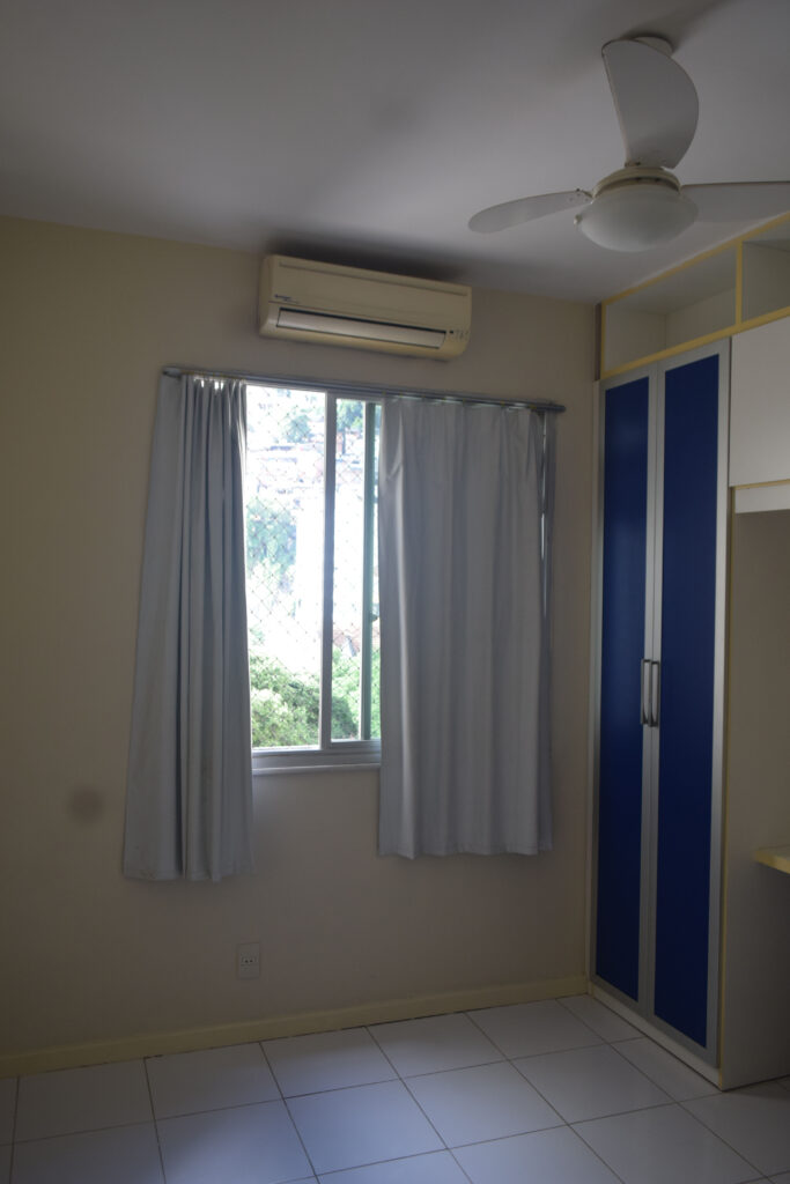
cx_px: 395
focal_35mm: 27
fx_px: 888
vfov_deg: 67.4
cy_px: 592
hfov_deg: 47.9
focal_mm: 18
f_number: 5.6
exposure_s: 1/125
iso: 400
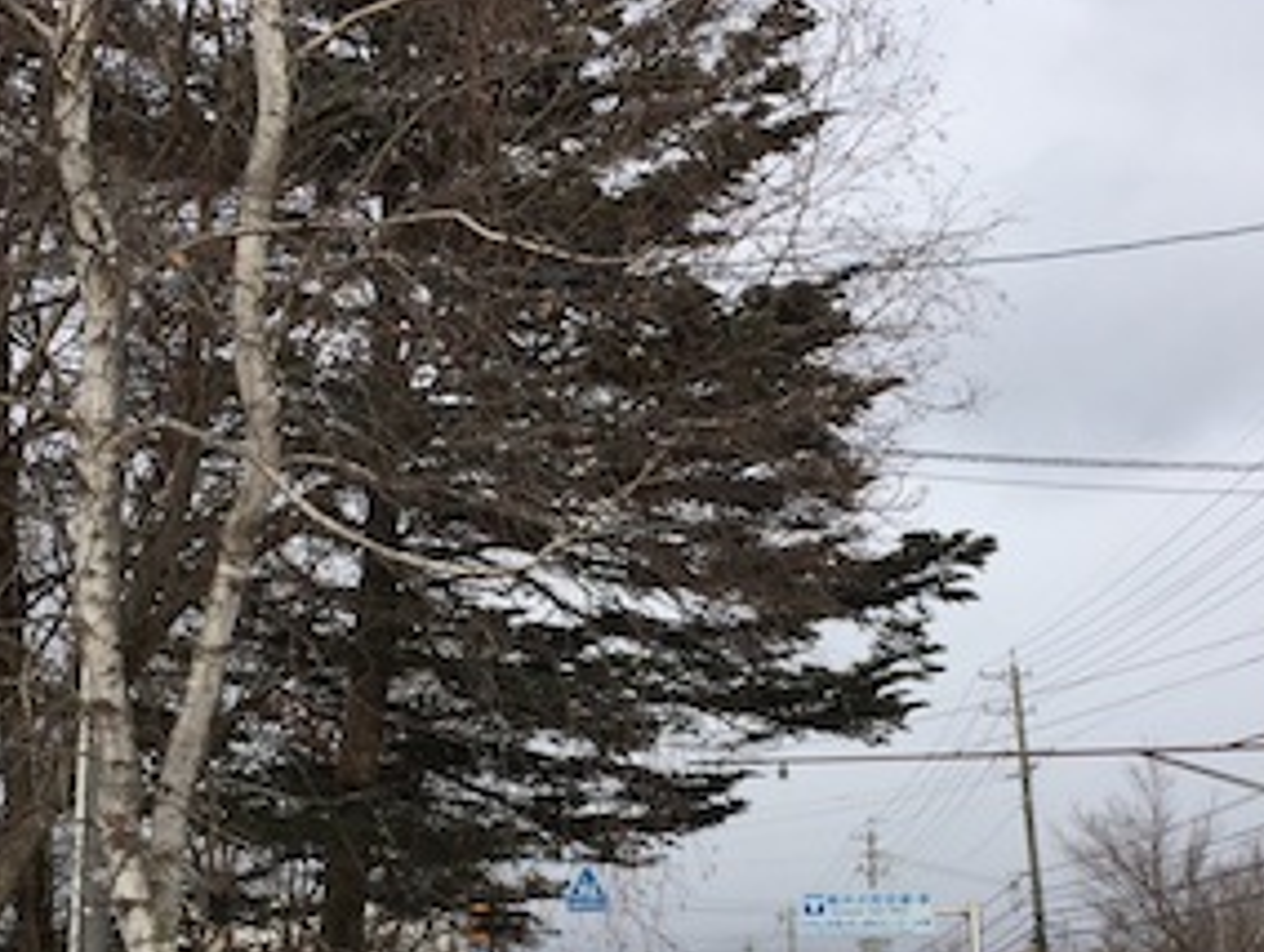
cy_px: 750
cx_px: 663
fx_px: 1902
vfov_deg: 27.6
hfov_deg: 36.8
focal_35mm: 52
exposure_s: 1/1582
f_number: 2.2
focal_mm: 4.15
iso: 32
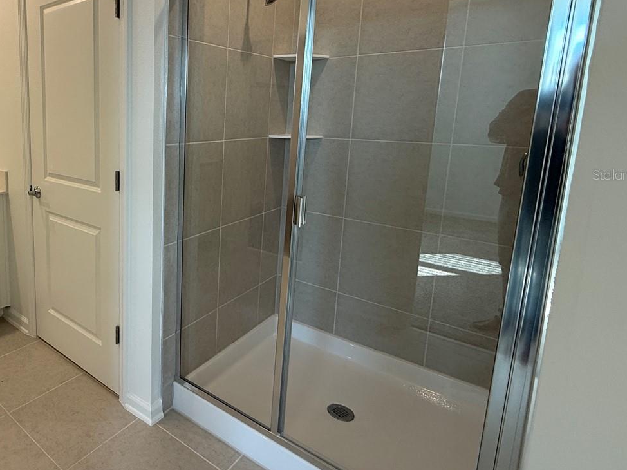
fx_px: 416
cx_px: 138
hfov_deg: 67.9
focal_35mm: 23
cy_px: 174
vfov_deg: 58.1
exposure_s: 1/99
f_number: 2.2
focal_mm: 2.22
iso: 125
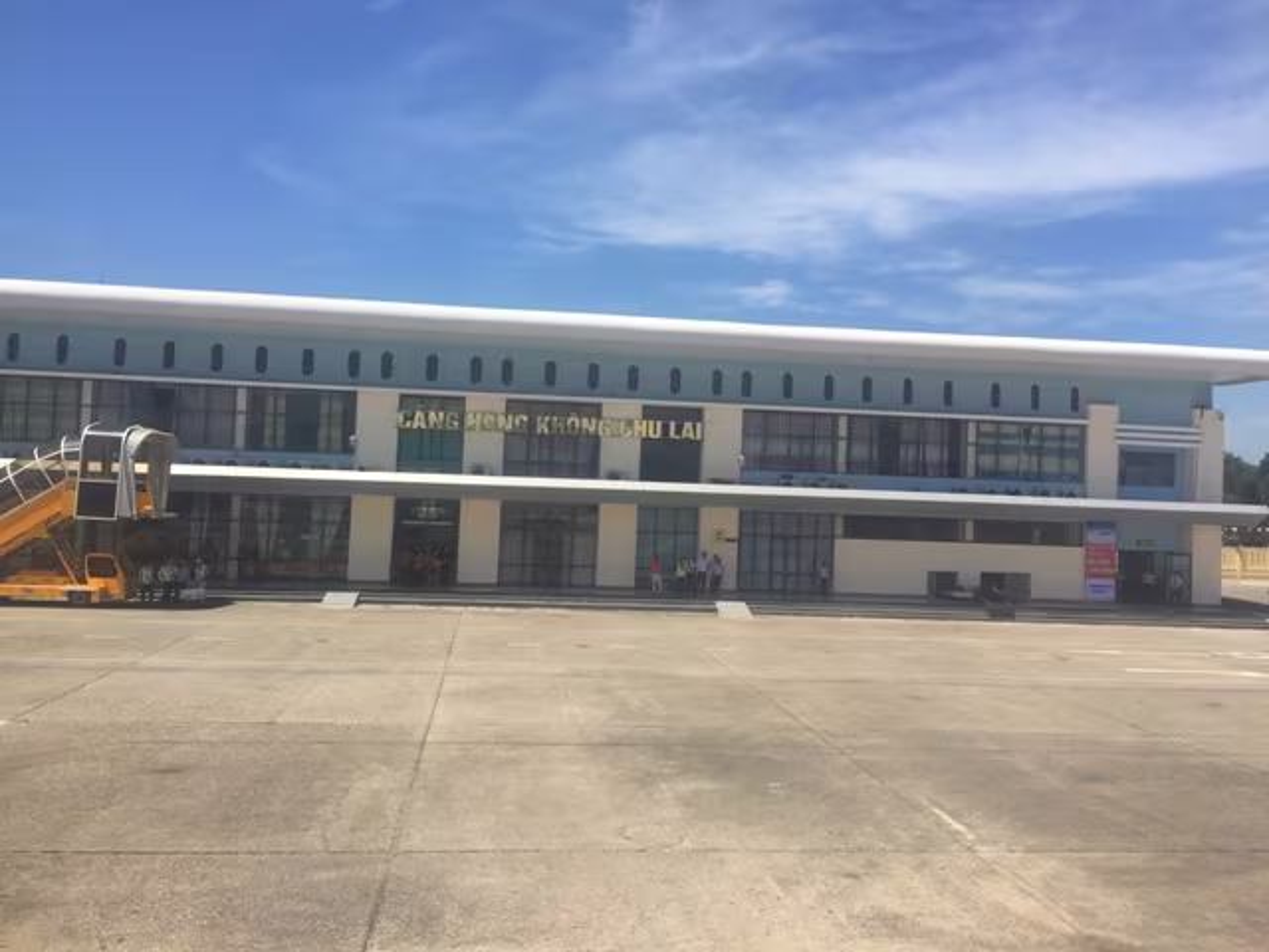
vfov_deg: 48.2
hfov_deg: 61.7
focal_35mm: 29
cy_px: 476
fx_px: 1063
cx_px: 634
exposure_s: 1/2198
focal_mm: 4.15
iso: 32
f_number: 2.2
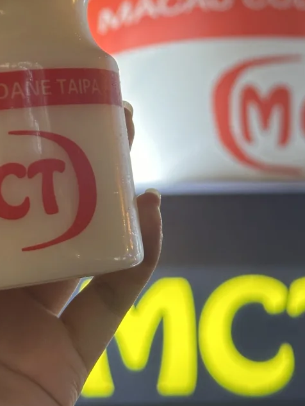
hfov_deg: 13.6
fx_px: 1280
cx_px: 142
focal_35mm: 109
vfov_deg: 17.6
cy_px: -6
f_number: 1.78
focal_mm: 6.86
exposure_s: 1/50
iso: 64
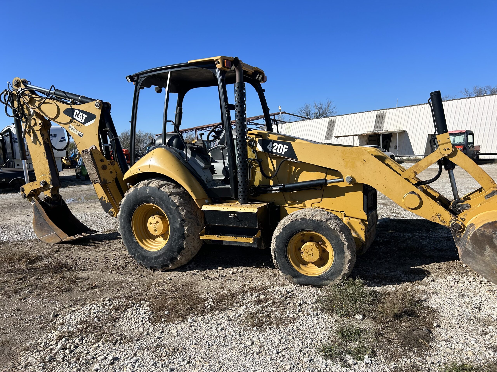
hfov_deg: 67.3
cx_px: 248
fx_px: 373
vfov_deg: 53.1
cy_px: 186
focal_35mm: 26
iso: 50
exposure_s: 1/4630
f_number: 1.5
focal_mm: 5.7
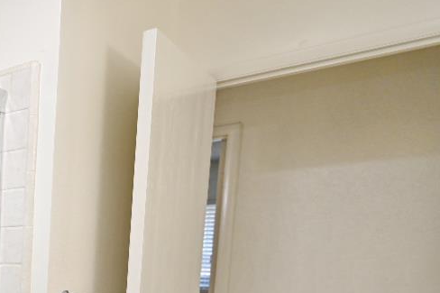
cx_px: -196
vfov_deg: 28.1
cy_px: 329
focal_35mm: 43
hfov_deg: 30.0
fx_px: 525
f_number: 4
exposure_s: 1/60
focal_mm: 14
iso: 250
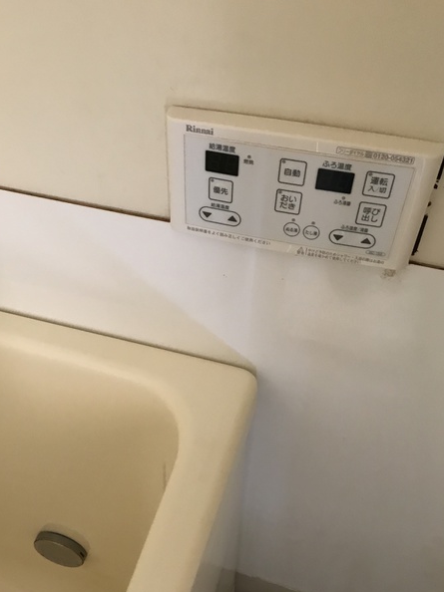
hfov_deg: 42.9
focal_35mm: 33
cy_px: 348
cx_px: 203
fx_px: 565
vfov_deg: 55.1
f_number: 1.8
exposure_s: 1/13
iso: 100
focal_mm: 3.99
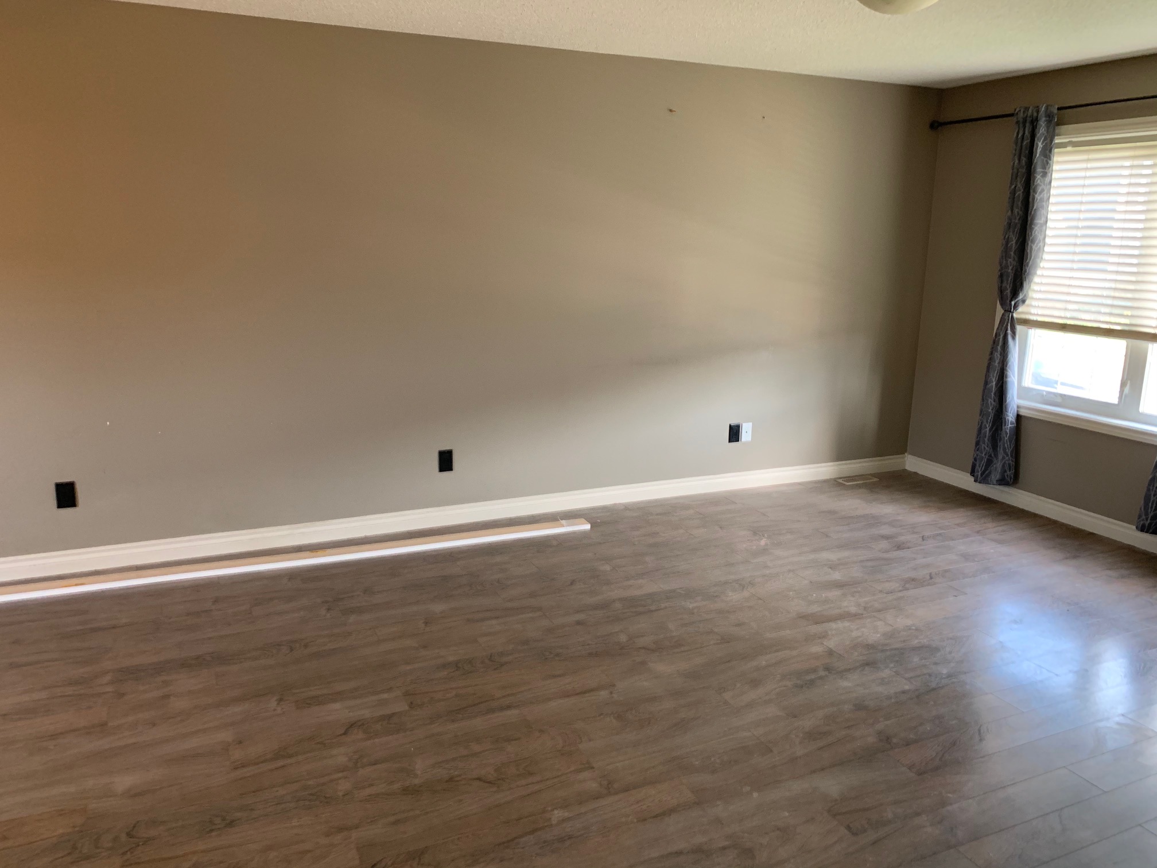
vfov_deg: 53.1
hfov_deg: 67.3
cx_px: 578
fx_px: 869
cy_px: 434
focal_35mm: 26
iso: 250
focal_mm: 4.25
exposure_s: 1/60
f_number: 1.8
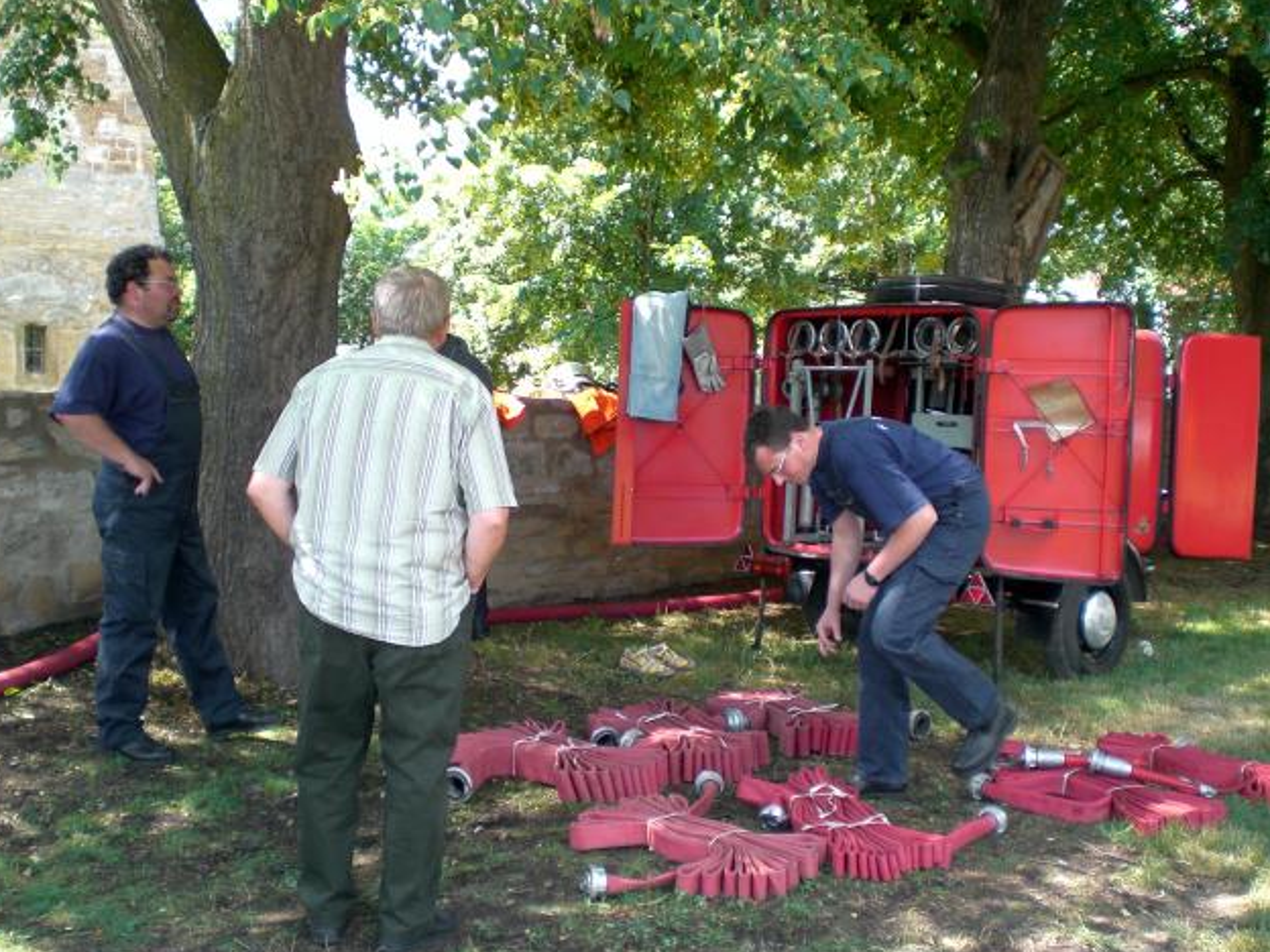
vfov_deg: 36.8
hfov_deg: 47.9
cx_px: 623
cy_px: 472
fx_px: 1431
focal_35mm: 39
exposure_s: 1/160
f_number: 3.1
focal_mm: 6.3
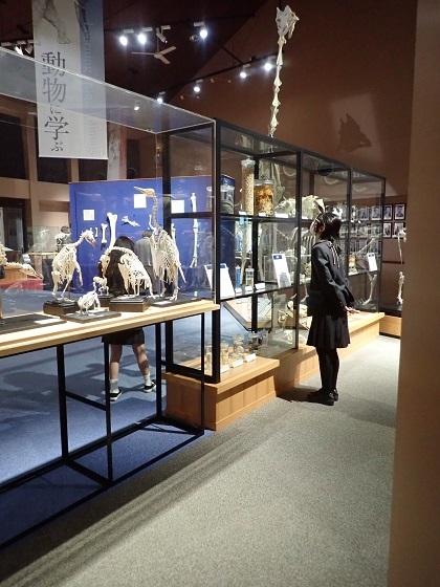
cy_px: 294
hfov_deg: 54.9
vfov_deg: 69.4
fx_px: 424
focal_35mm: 25
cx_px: 220
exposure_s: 1/160
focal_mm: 4.5
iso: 1250
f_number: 2
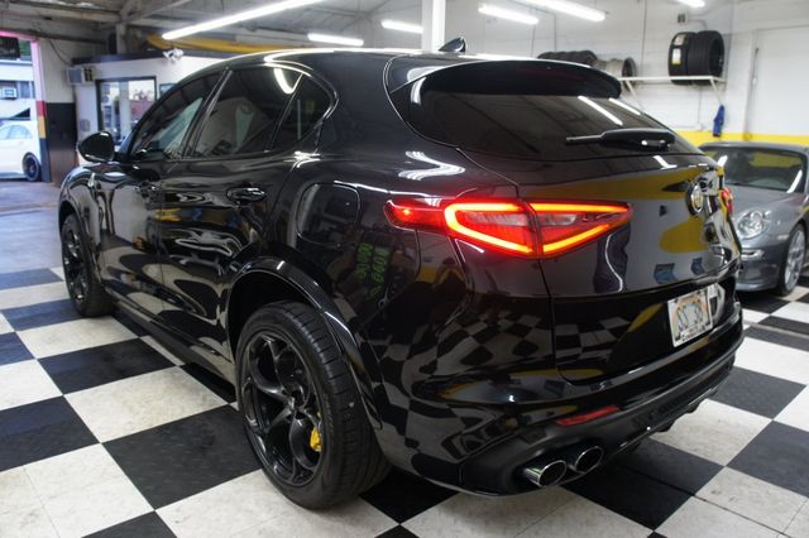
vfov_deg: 47.9
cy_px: 269
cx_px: 404
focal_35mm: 27
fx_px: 606
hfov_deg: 67.4
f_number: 3.5
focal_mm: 18
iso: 500
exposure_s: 1/30
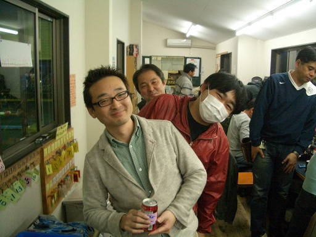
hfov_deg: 52.6
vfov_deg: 40.7
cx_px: 158
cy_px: 118
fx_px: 320
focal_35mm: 35
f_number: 2.6
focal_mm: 5.8
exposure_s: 1/40
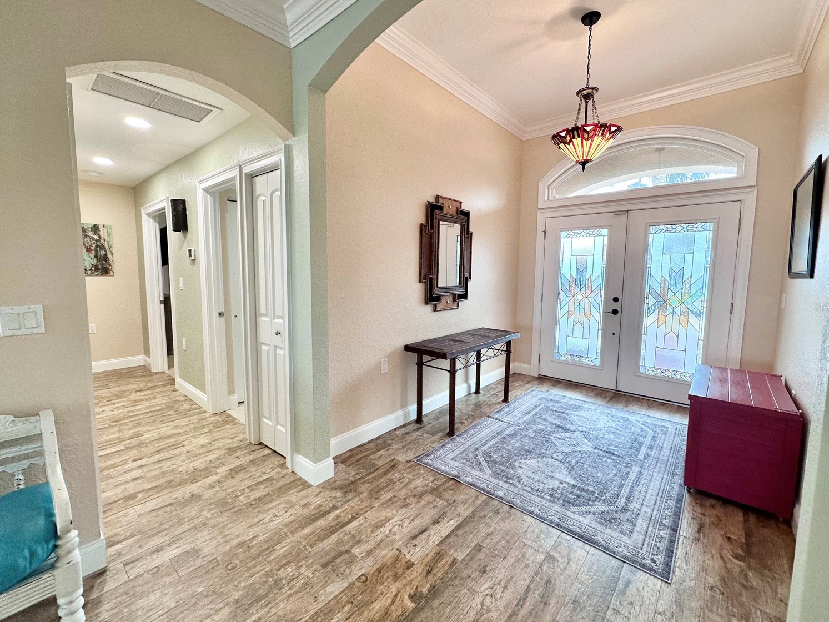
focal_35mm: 15
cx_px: 423
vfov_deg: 81.7
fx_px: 359
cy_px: 306
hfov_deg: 98.2
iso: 125
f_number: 2.2
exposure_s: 1/120
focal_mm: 2.22
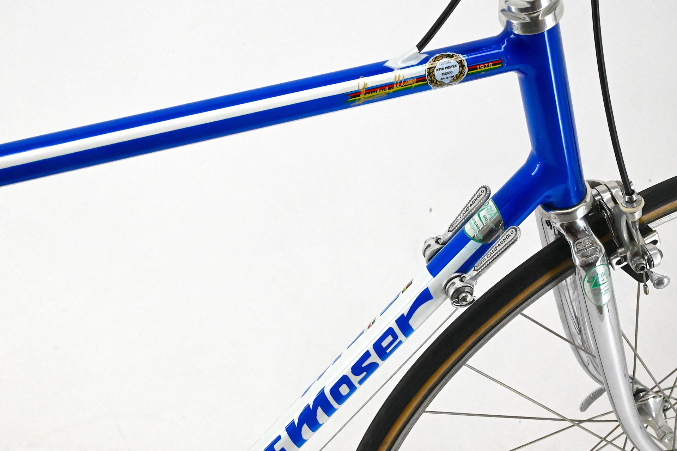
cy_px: 226
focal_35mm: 70
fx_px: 1316
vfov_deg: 19.4
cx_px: 338
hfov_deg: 28.9
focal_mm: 70
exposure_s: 1/640
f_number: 20
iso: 22800
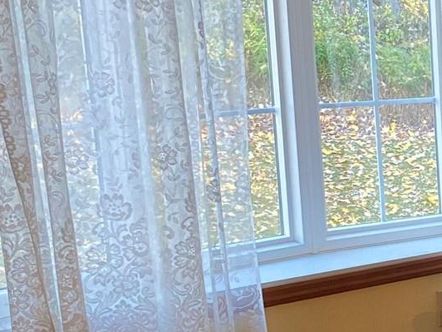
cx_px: 754
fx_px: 1277
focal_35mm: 100
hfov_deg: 16.8
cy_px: 281
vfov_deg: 14.7
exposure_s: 1/60
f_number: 1.8
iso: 160
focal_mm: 4.25
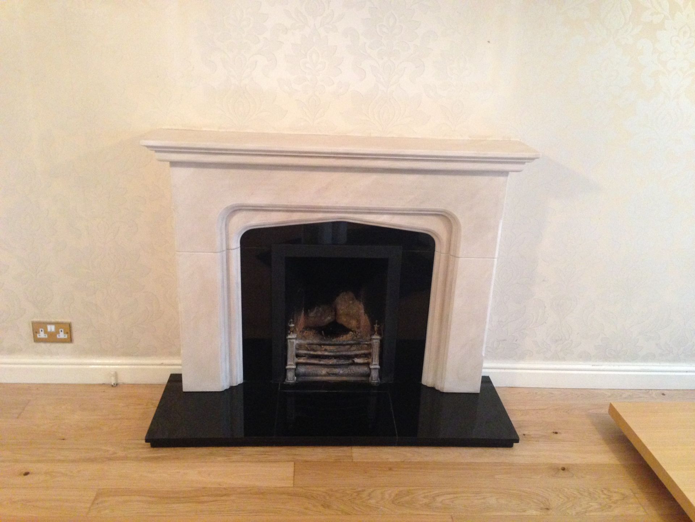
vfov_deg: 42.9
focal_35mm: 33
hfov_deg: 55.4
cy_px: 261
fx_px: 663
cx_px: 348
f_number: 2.4
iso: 400
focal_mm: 4.12
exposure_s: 1/20
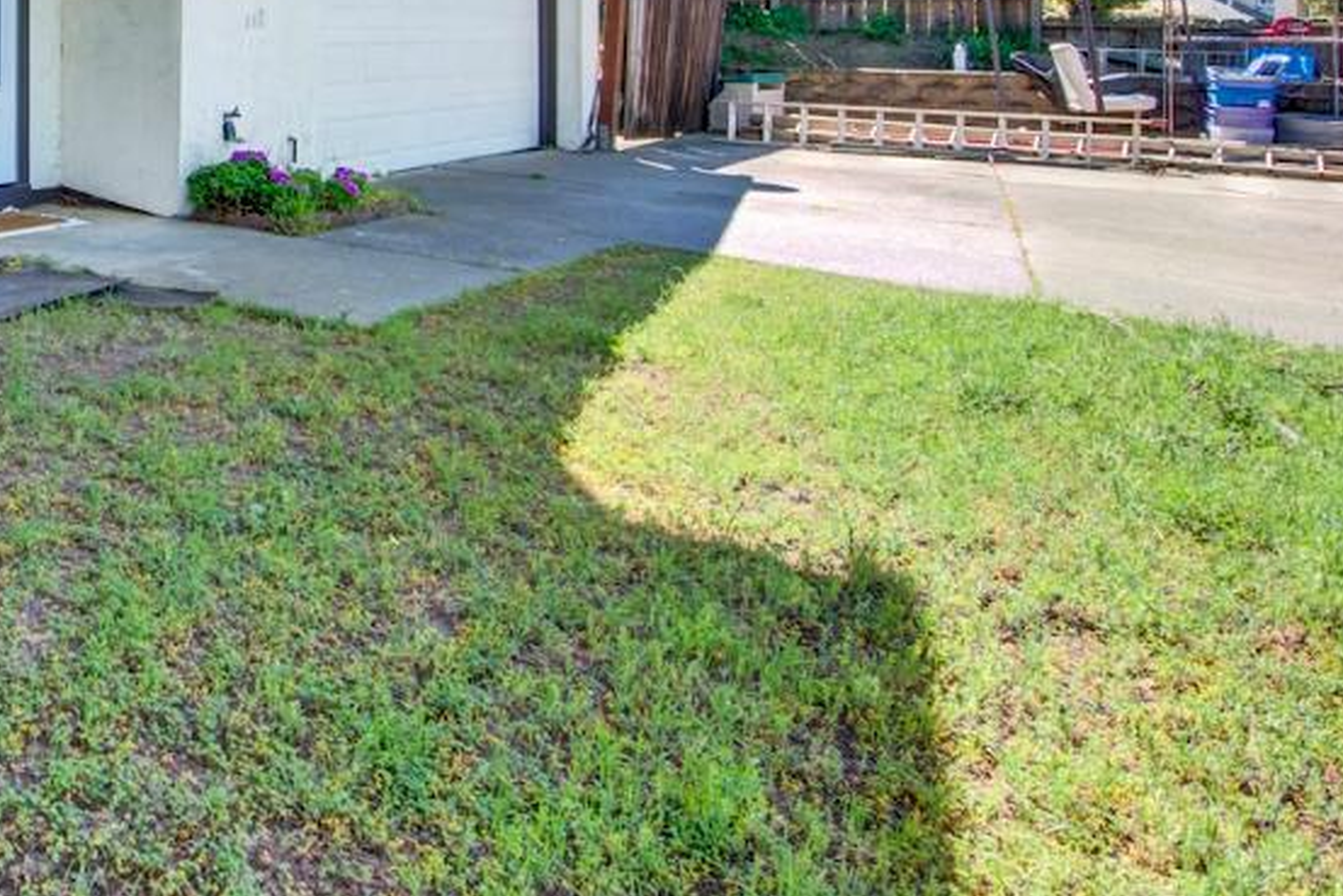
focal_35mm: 38
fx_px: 1418
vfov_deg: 32.5
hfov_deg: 42.3
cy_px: 17
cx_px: -61
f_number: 14
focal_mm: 14
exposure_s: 1/20
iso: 100
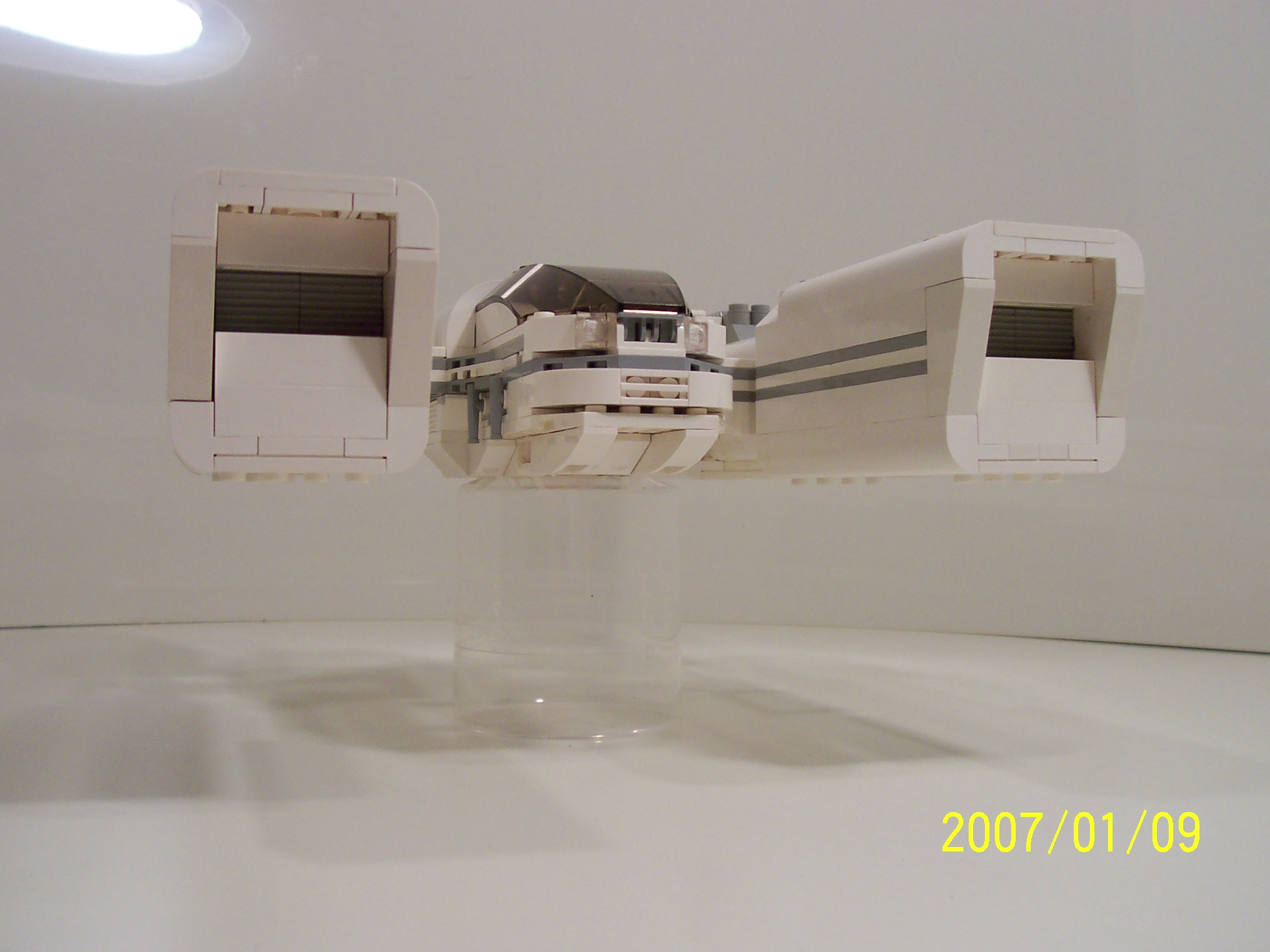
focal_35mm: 37
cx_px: 635
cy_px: 476
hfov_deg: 50.1
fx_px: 1357
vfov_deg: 38.7
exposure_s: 1/60
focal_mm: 5.6
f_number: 2.8
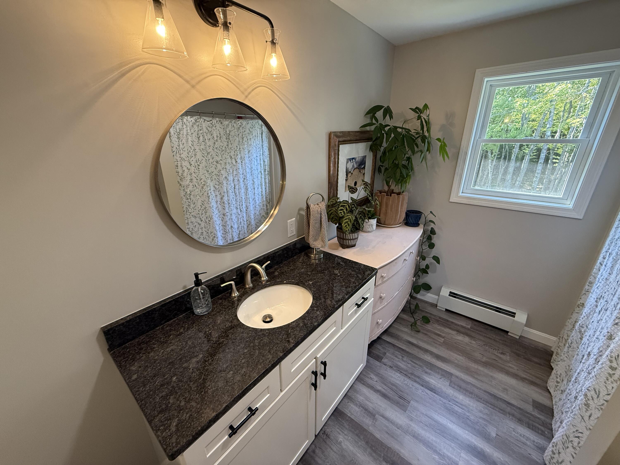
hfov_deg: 102.1
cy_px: 232
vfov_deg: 85.7
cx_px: 310
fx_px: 251
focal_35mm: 14
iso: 320
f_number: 2.2
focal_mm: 2.22
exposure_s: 1/120
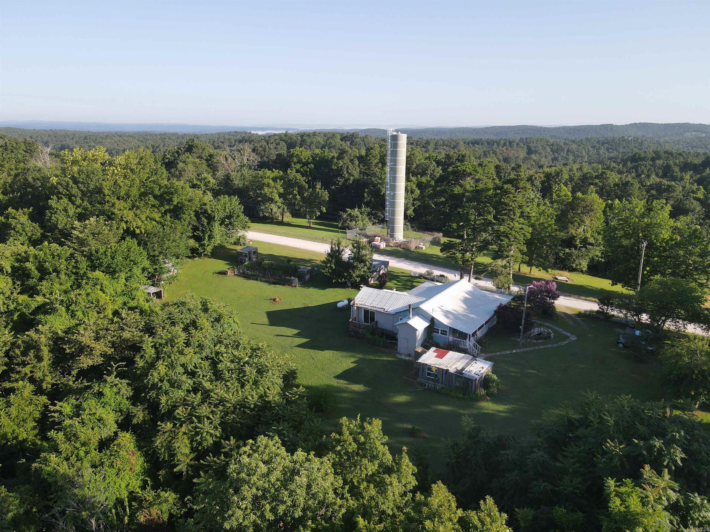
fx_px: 492
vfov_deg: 56.8
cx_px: 355
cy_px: 266
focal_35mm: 24
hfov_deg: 71.6
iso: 100
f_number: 2.8
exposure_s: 1/350
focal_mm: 4.5
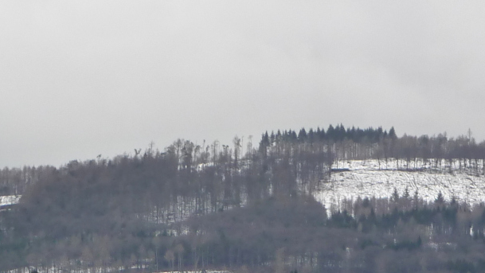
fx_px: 5815
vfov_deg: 2.7
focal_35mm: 452
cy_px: 176
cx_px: 358
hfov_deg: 4.8
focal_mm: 27.1
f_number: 4.8
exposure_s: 1/160
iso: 160
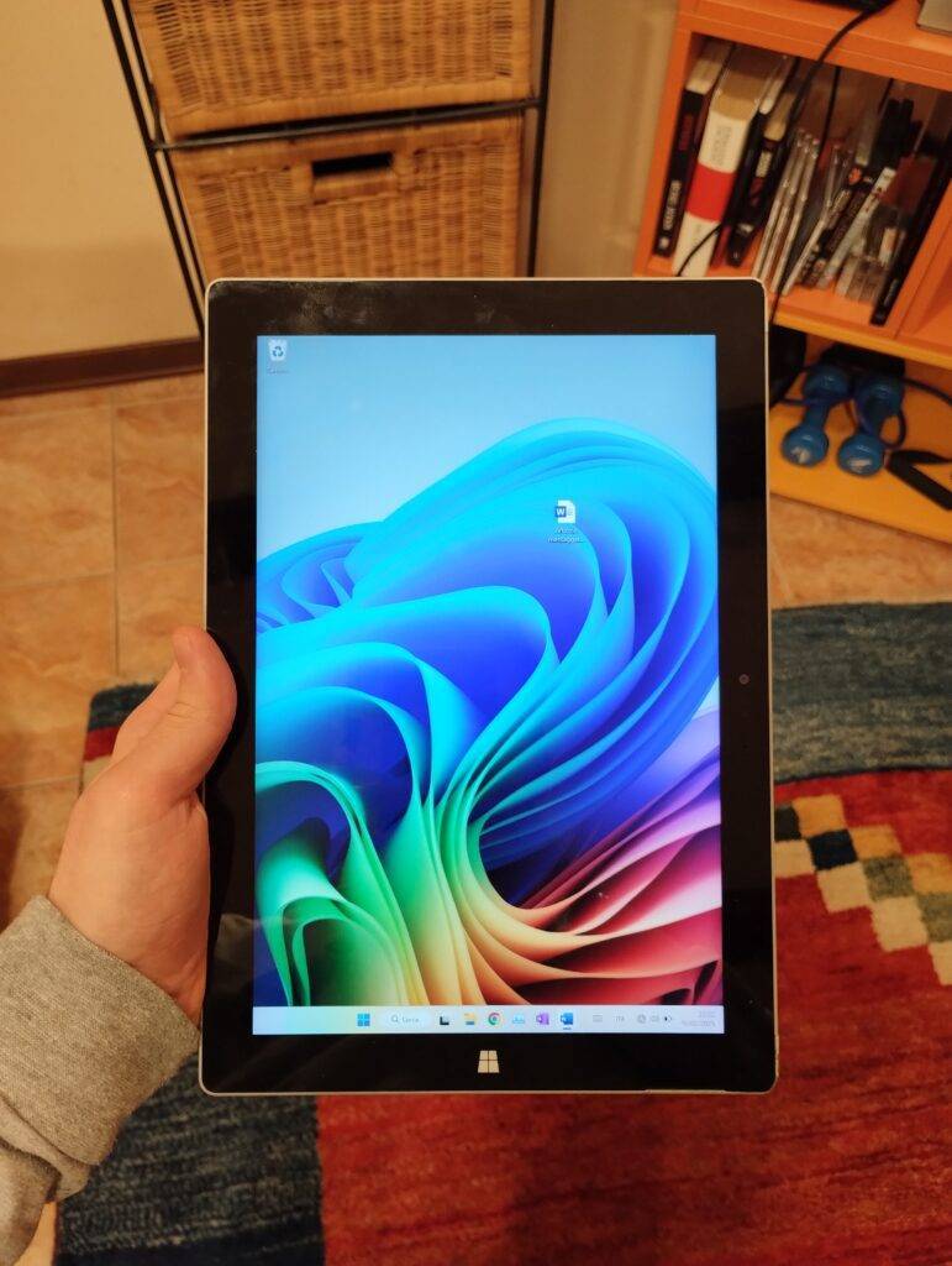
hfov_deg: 49.9
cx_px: 476
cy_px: 633
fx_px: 1024
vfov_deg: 63.4
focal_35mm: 28
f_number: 1.8
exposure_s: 1/25
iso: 481
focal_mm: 4.27
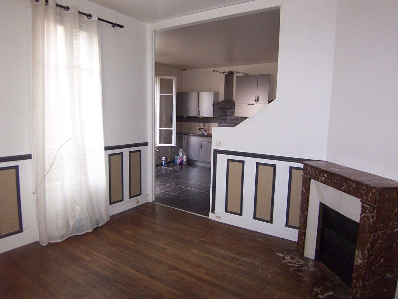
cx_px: 199
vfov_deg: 58.9
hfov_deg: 73.9
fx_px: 264
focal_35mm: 23
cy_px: 150
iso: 200
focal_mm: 3.8
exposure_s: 1/30
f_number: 2.8
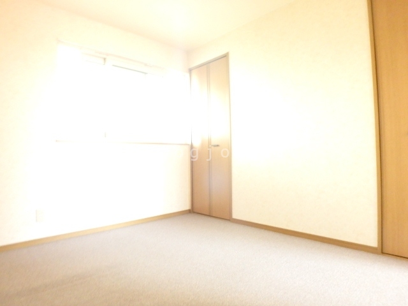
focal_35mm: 21
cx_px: 204
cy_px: 153
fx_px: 248
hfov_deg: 79.0
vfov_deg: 63.4
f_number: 3.5
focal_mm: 3.7
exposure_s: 1/10
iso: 800
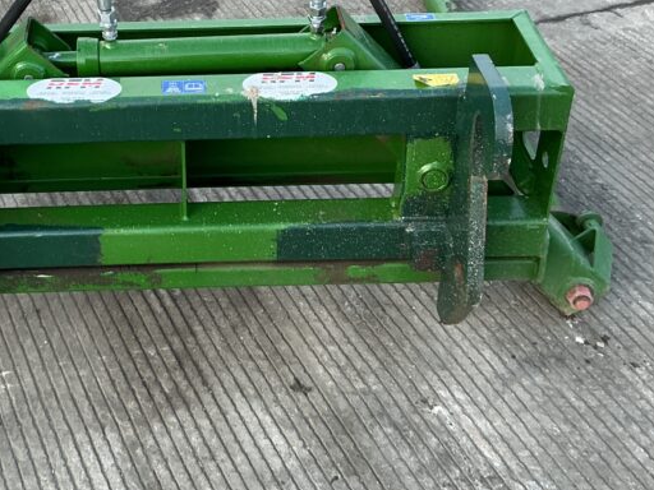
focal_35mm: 56
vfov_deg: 25.7
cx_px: 181
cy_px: 101
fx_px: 1058
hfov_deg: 33.8
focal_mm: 3
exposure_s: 1/122
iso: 20
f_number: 1.8
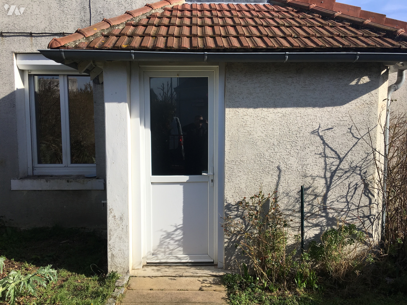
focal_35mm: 29
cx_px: 204
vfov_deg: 48.2
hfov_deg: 61.7
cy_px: 152
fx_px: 341
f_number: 2.2
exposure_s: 1/1538
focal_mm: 4.15
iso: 25
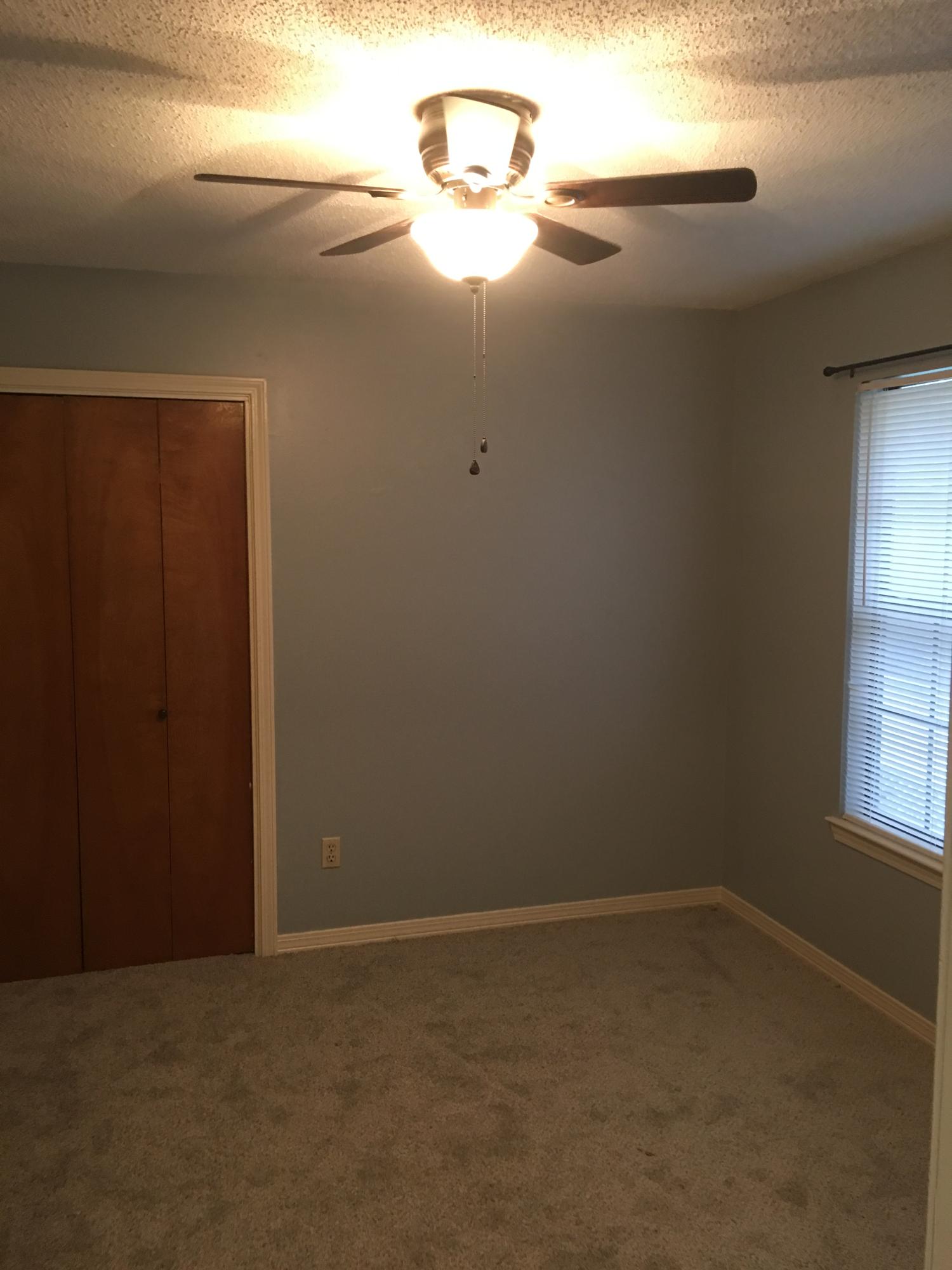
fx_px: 1063
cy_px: 635
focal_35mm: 29
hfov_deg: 48.2
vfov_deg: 61.7
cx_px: 476
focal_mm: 4.15
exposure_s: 1/15
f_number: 2.2
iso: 80
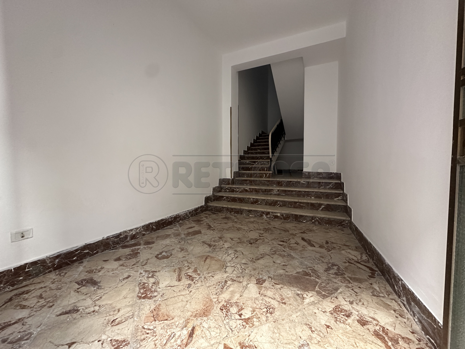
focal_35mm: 14
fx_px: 188
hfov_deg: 102.1
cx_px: 232
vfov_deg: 85.7
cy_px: 174
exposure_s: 1/60
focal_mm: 2.22
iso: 400
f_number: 2.2
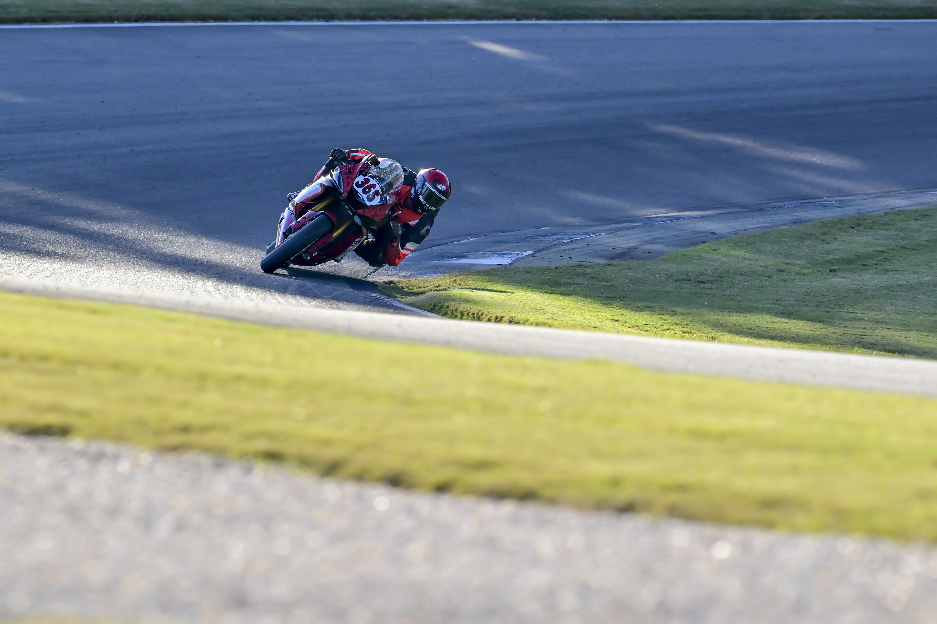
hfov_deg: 3.4
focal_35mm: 600
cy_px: 312
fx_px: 15612
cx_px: 468
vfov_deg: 2.3
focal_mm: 400
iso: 1100
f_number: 5
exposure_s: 1/1250
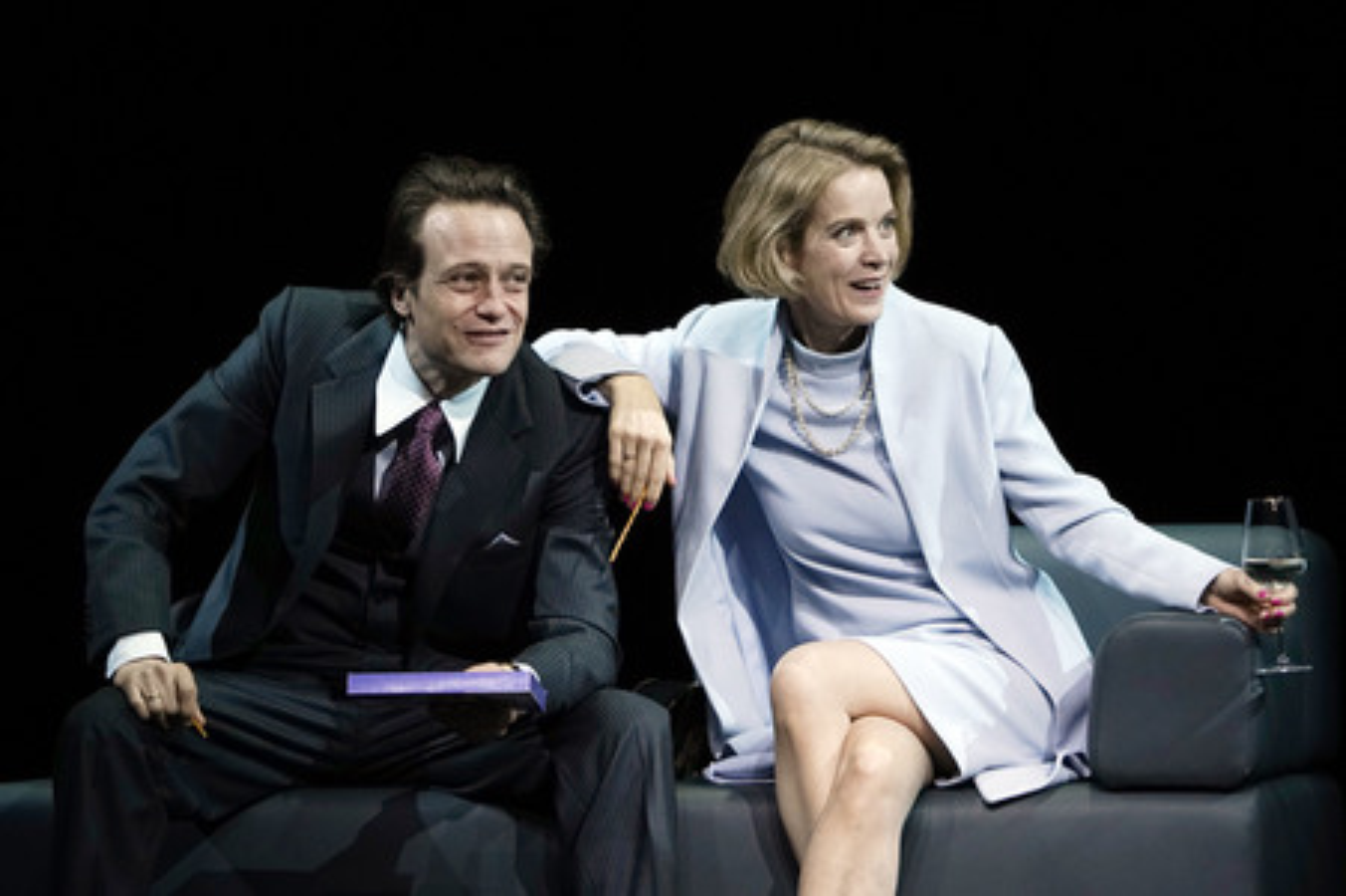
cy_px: 448
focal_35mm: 295
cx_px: 673
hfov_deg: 7.0
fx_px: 11021
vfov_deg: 4.7
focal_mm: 295
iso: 3200
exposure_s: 1/125
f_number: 5.6
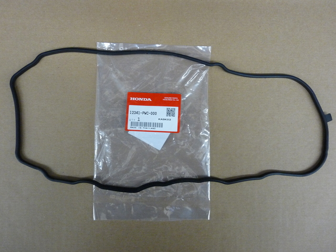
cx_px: 168
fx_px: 262
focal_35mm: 27
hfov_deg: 65.3
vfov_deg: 51.4
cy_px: 126
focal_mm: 4.8
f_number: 2.8
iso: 400
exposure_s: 1/30
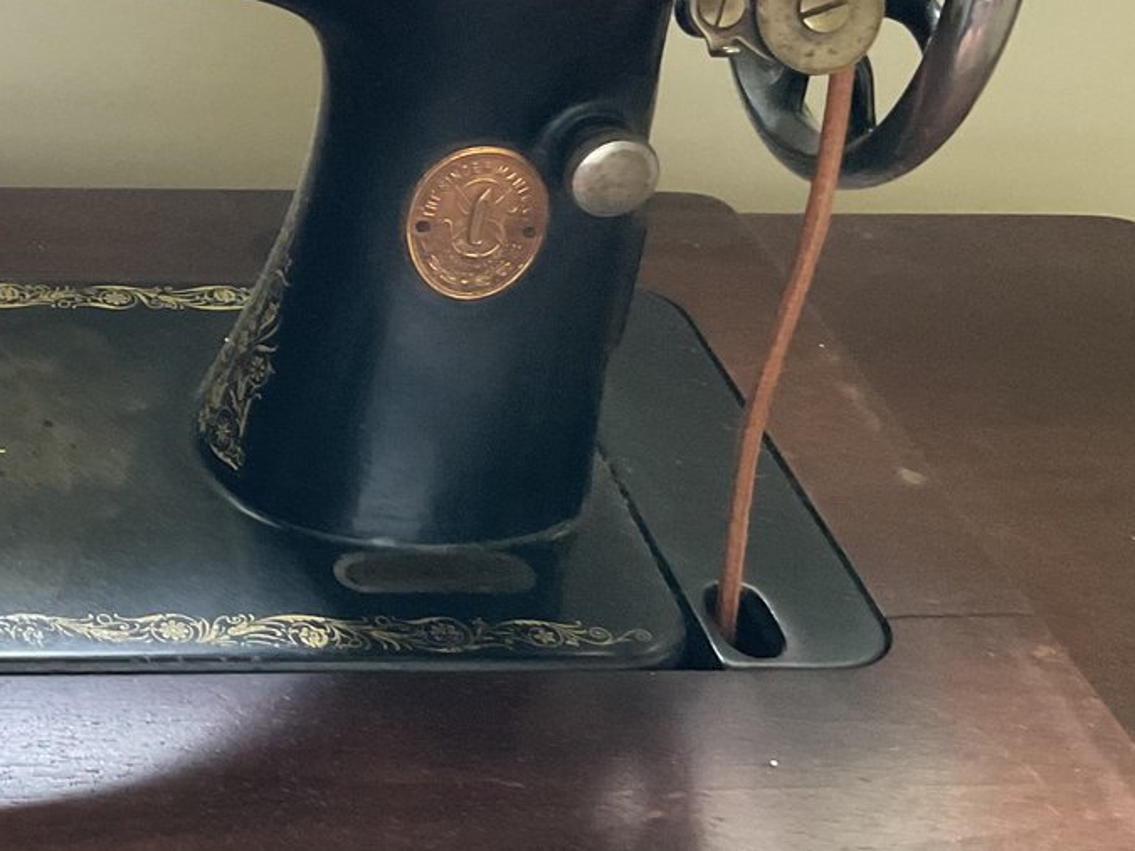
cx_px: 19
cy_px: 346
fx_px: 2131
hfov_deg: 28.2
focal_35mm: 65
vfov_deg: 22.6
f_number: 1.8
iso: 250
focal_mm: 3
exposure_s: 1/40
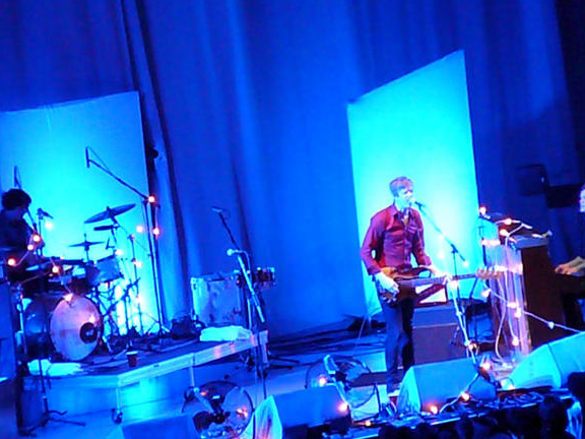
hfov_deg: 5.1
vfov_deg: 3.8
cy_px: 215
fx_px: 6574
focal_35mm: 389
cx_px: 287
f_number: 4.2
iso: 1600
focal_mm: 52
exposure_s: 1/30
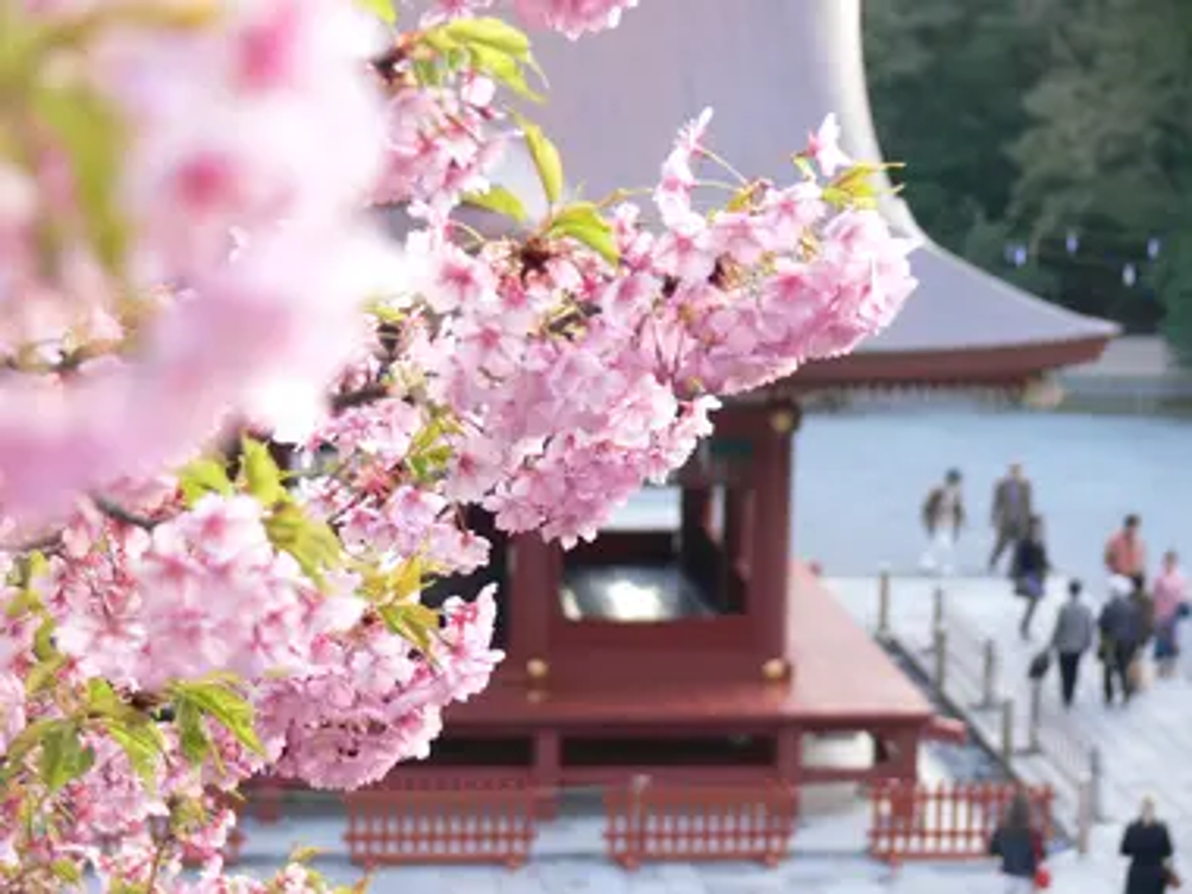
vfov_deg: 12.6
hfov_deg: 16.7
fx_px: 4063
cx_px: 596
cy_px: 447
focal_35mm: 118
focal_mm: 24.9
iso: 80
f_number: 3.6
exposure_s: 1/30
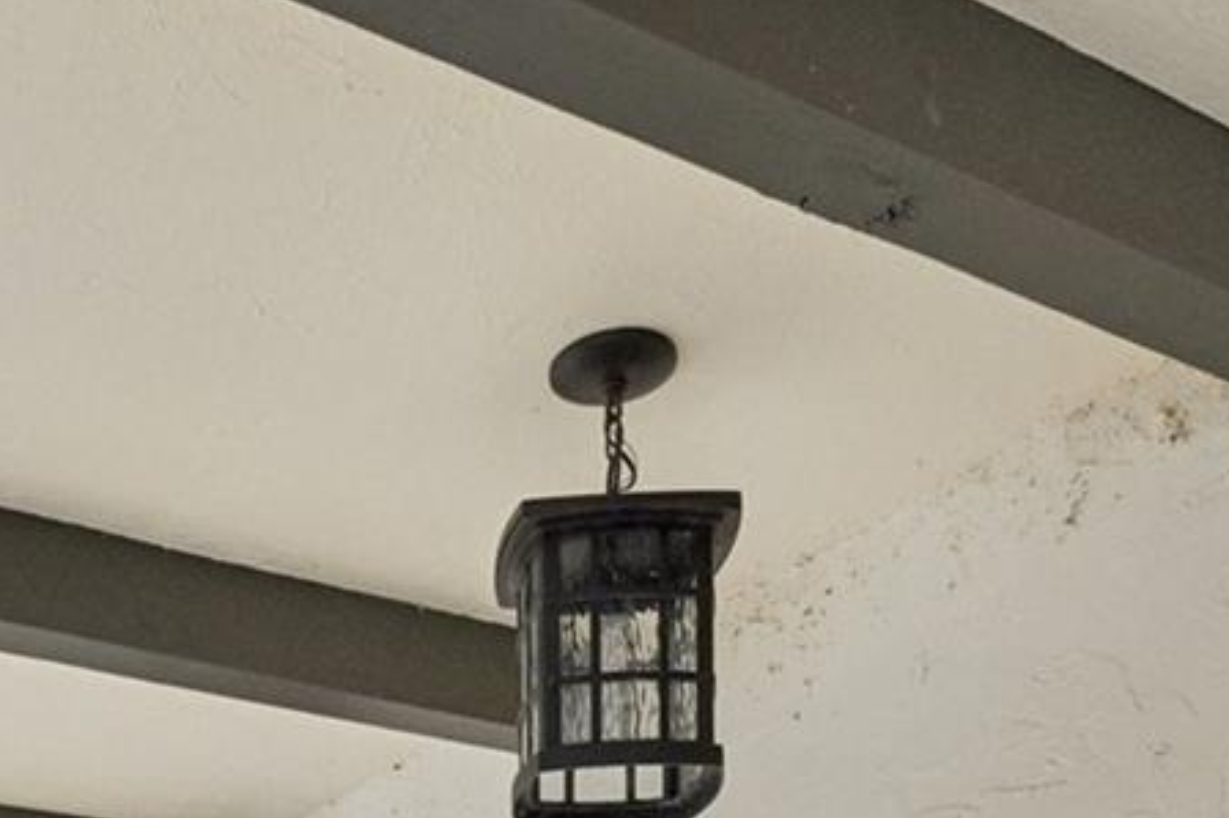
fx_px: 1706
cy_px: 1401
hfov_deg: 37.5
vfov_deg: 20.5
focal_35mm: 50
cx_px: 167
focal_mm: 14
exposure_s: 1/1600
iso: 400
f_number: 8
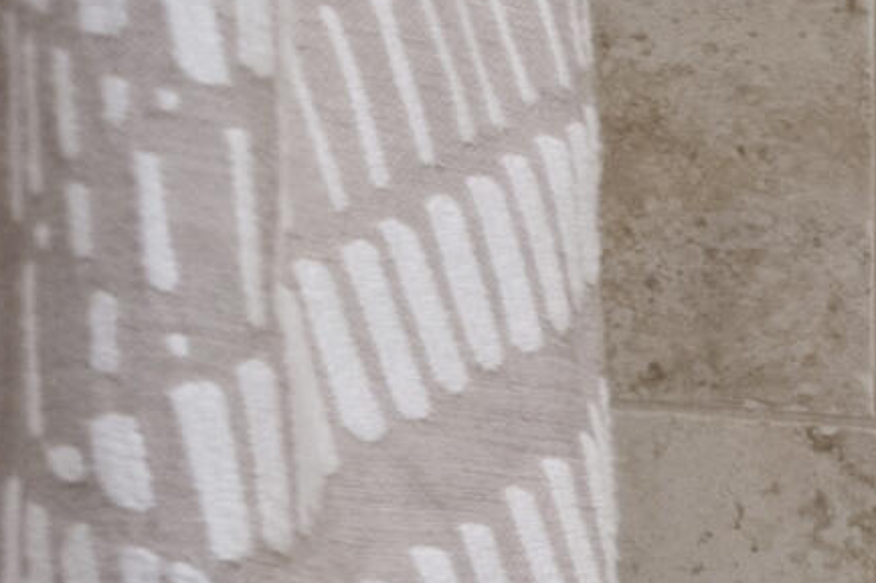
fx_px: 2529
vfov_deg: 11.0
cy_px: 1431
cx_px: 2828
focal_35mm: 104
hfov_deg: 10.5
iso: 100
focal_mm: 10
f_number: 8
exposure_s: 1/1.25
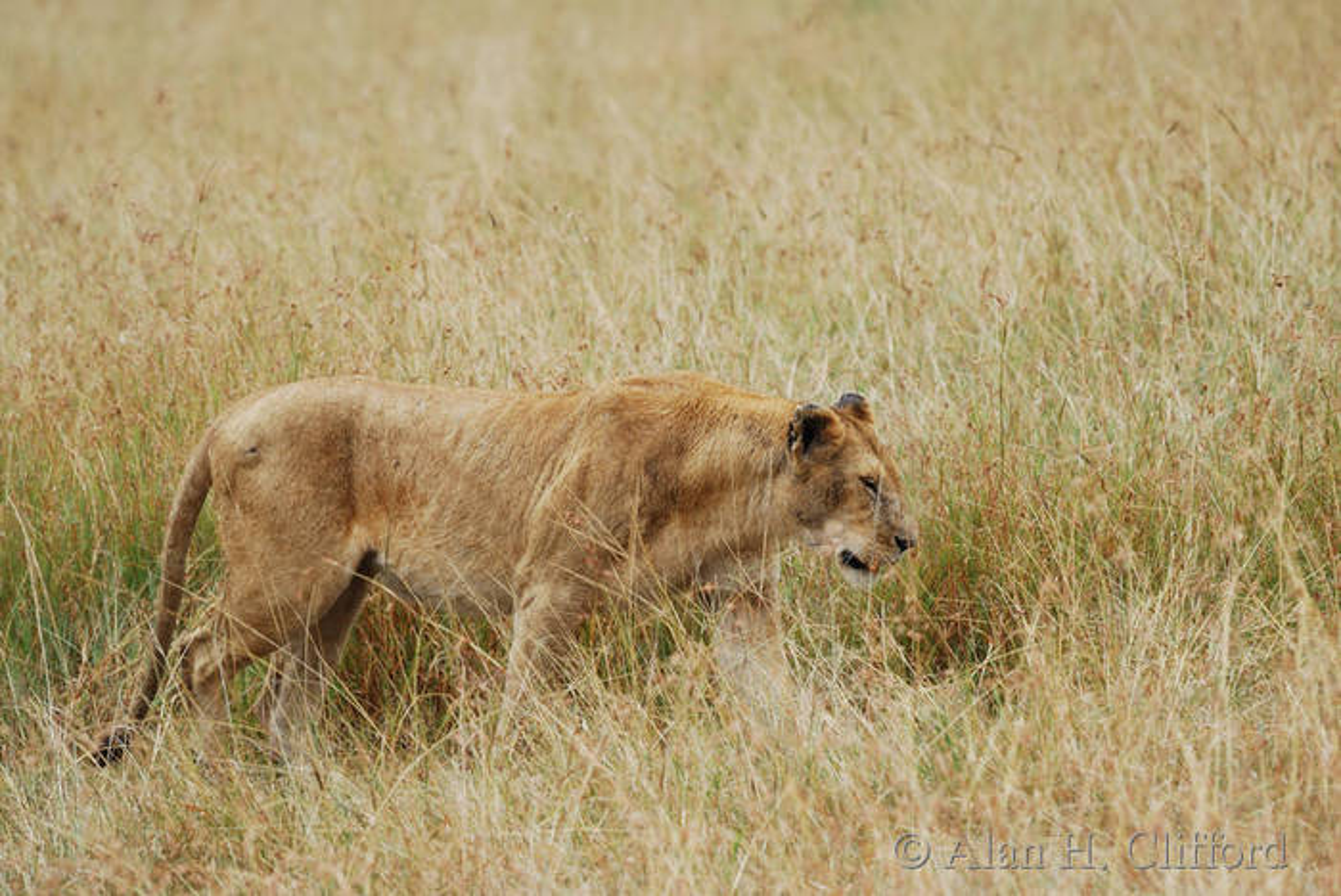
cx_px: 670
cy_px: 448
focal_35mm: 495
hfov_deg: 4.2
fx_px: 18454
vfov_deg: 2.8
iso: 360
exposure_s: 1/400
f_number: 5.6
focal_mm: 330
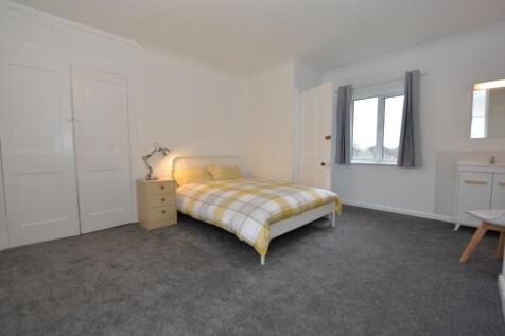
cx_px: 252
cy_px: 168
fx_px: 210
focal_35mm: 15
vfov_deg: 77.3
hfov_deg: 100.4
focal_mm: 15
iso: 320
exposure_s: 1/60
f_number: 4
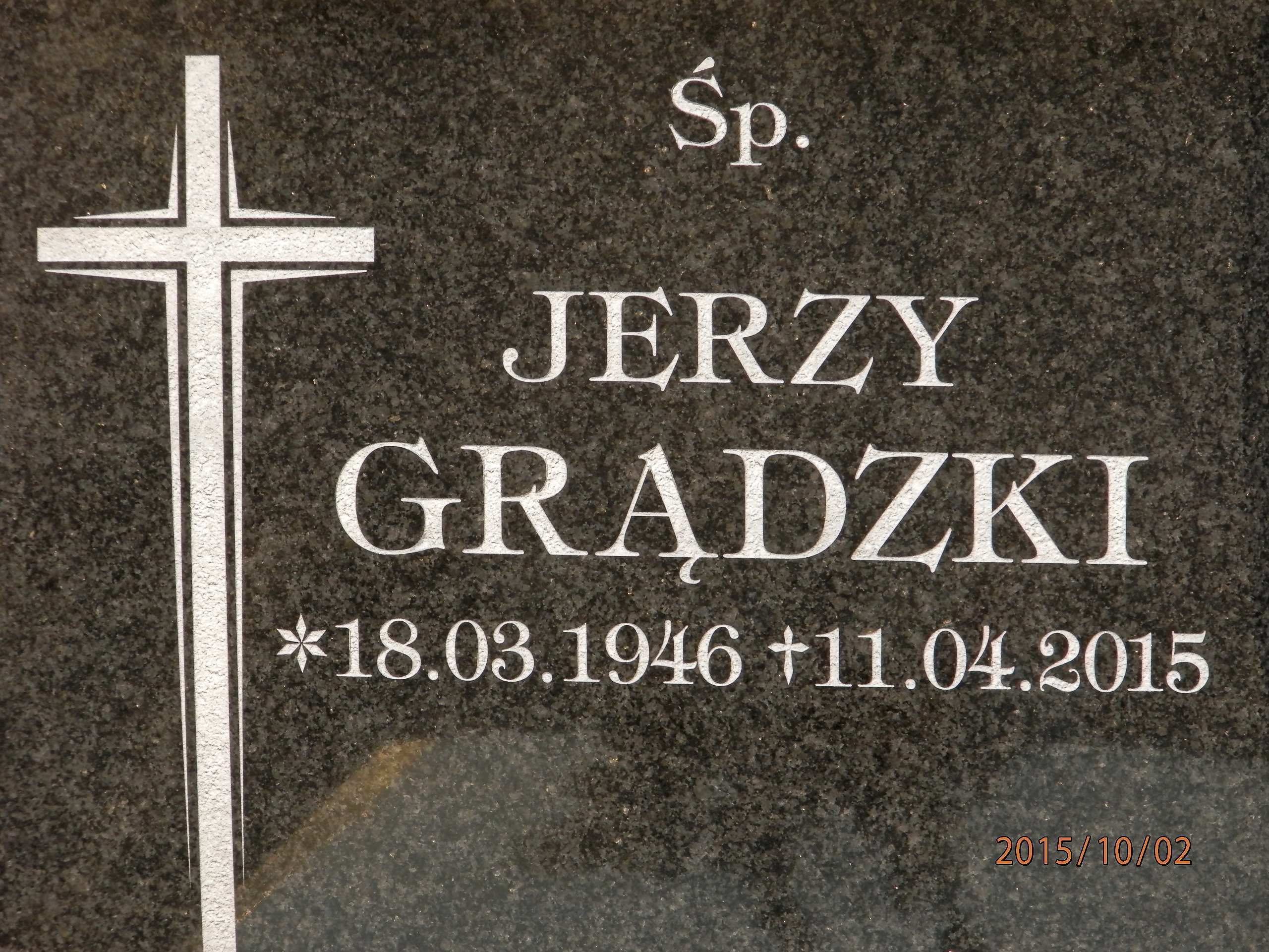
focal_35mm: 180
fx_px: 6599
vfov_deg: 8.2
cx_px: 634
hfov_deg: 11.0
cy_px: 476
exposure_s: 1/125
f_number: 5.1
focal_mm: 32.1
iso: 200
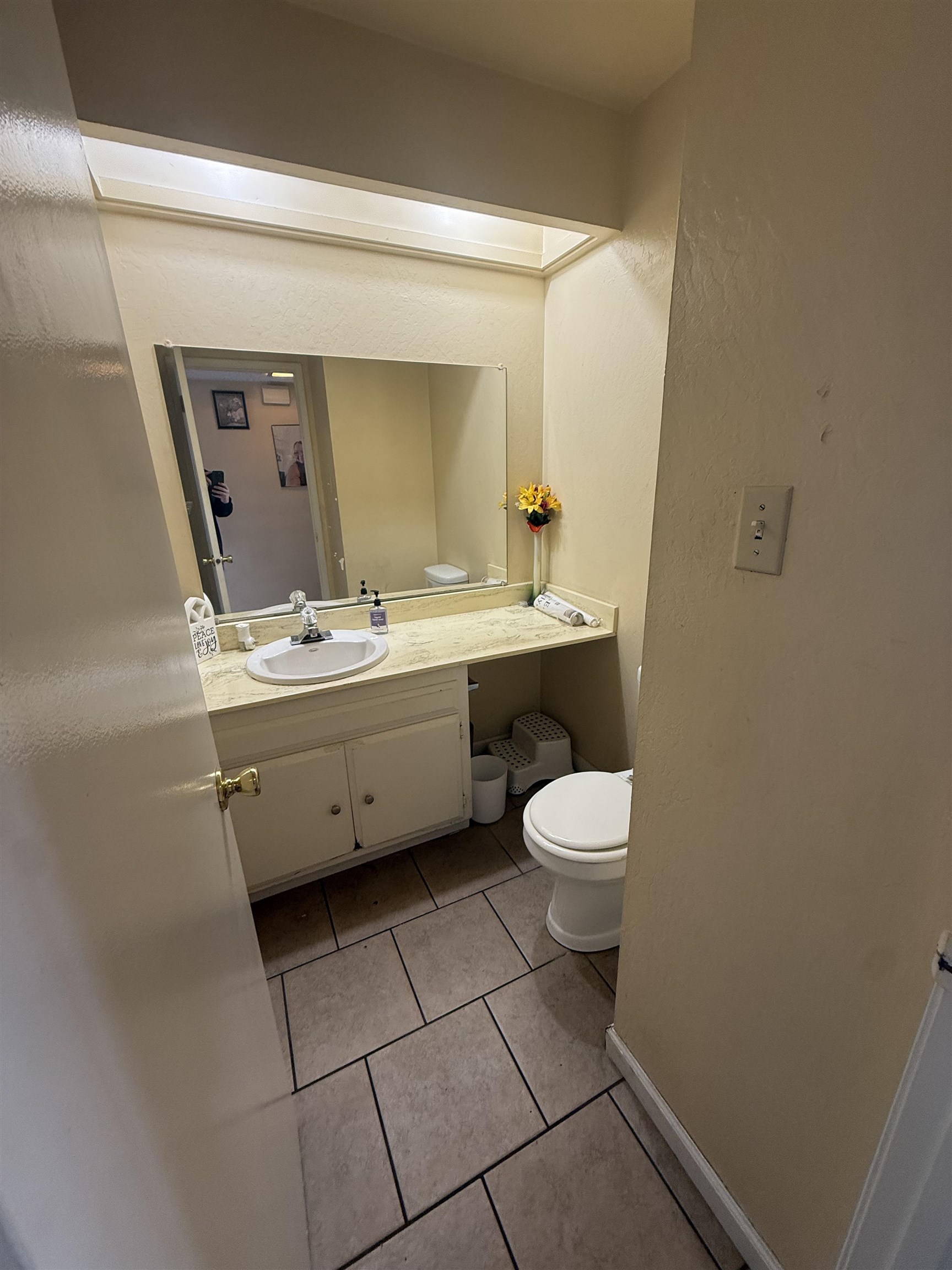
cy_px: 635
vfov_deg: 102.1
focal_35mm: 14
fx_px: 513
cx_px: 476
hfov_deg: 85.7
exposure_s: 1/60
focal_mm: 2.22
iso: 160
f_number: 2.2
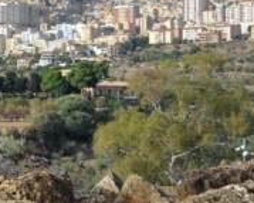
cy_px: 109
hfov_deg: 9.8
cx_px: -18
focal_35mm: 195
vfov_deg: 7.9
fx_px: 1466
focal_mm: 55
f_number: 6.3
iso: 200
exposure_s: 1/160
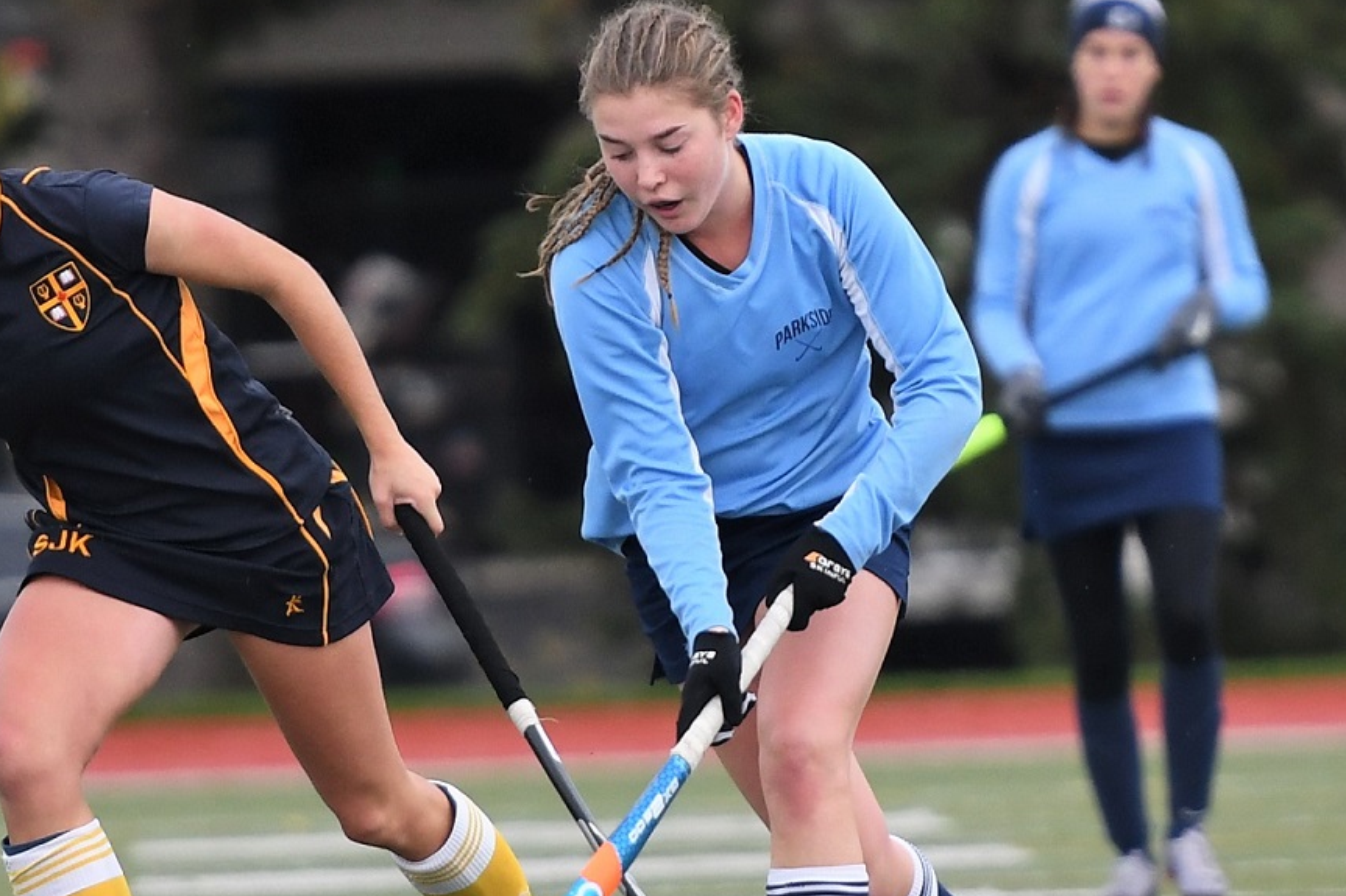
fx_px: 16821
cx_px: 526
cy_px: 629
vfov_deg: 3.1
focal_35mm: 450
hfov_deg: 4.6
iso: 640
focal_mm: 200
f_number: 2.8
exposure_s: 1/1000
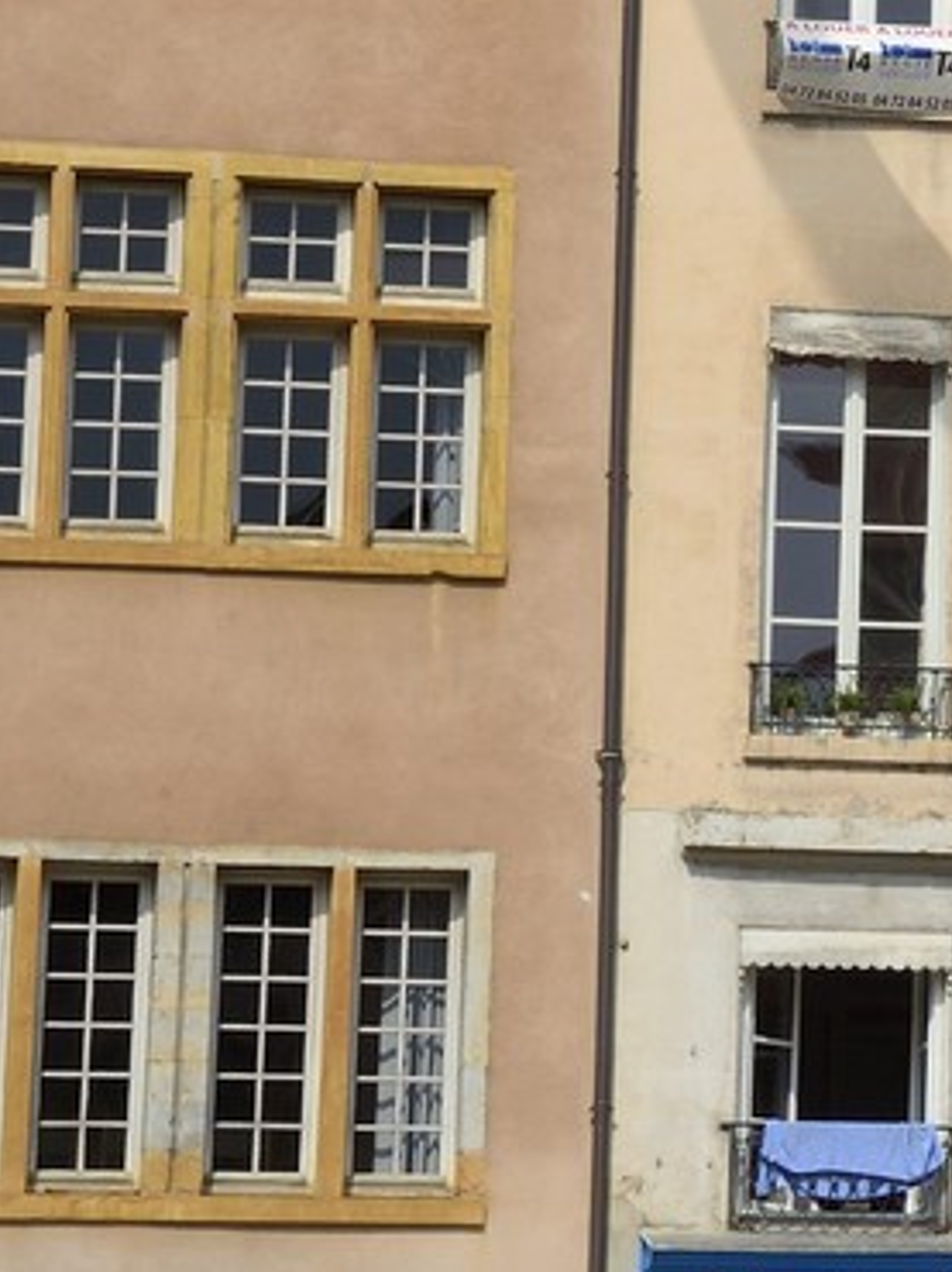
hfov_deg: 6.0
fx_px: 8847
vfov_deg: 8.1
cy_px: -337
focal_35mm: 241
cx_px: 1687
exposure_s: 1/320
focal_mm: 58
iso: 200
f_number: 14
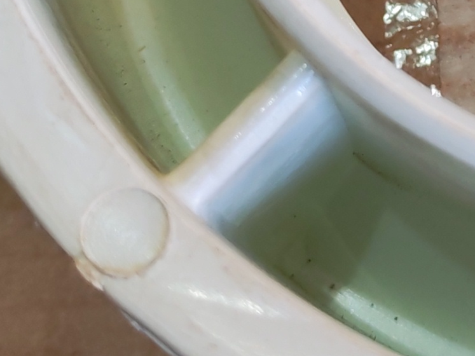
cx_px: 626
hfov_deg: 12.9
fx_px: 2031
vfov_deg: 9.7
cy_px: -193
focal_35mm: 148
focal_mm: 6.12
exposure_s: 1/100
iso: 400
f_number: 1.9
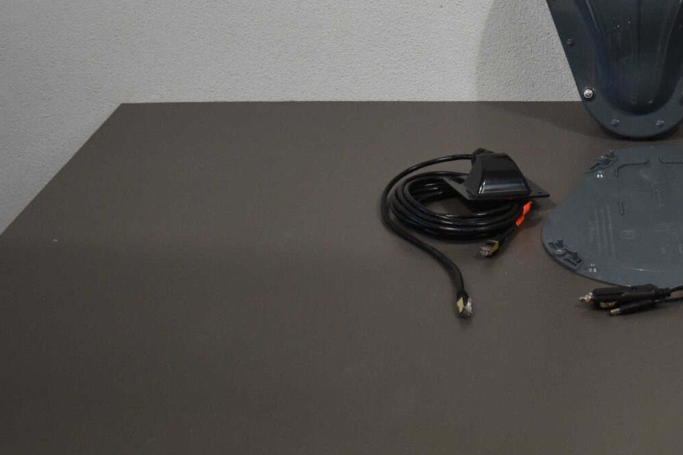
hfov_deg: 24.5
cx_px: 623
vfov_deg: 16.6
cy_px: -15
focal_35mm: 80
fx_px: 1523
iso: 450
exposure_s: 1/250
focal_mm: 21
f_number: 3.8
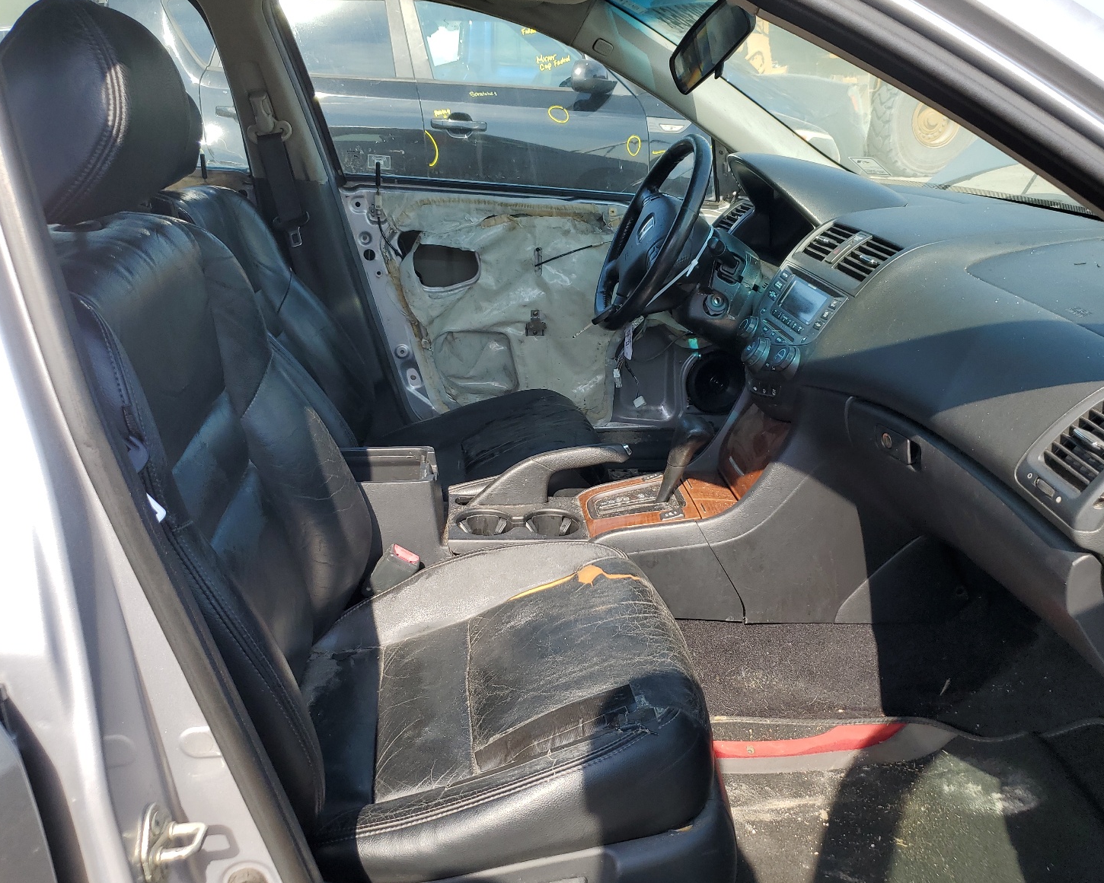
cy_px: 454
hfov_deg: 62.2
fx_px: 915
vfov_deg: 51.5
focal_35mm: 28
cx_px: 586
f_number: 1.5
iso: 50
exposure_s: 1/1000
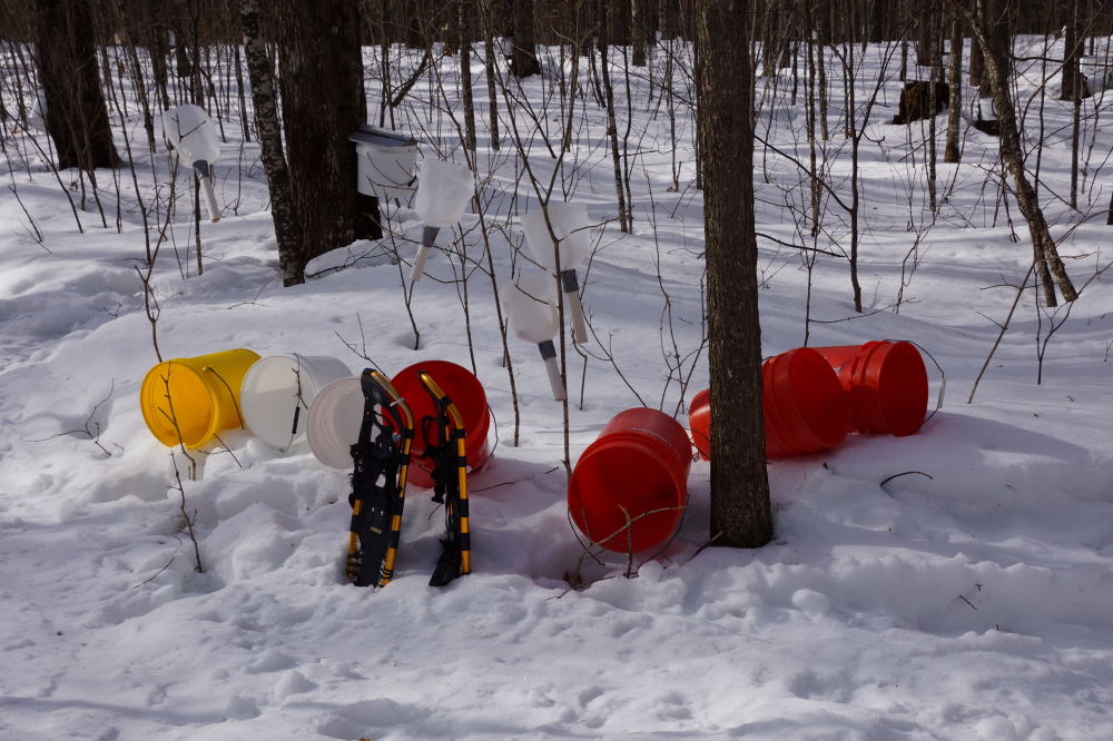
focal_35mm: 52
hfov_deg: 37.9
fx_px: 1622
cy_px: 370
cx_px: 556
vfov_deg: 25.7
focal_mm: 35
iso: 100
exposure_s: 1/100
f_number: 10
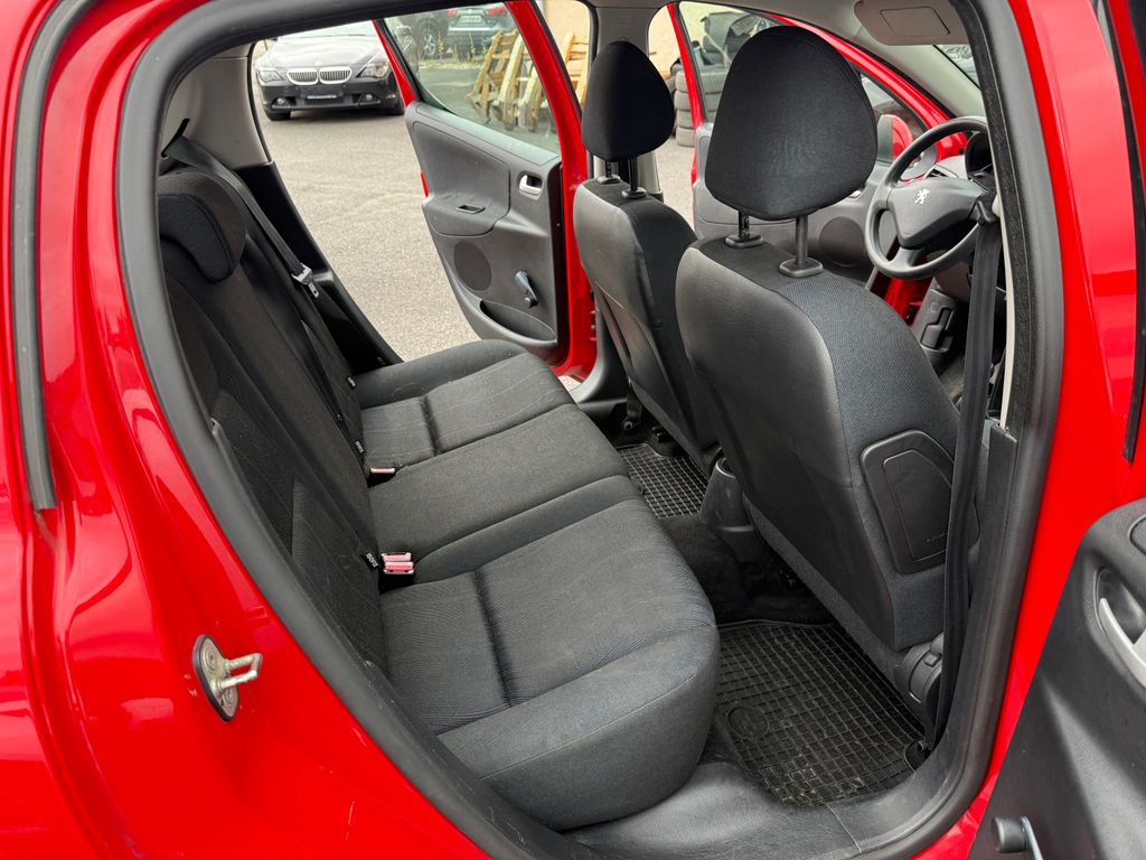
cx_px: 573
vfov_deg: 56.8
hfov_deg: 71.6
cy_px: 430
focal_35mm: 24
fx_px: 795
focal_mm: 6.76
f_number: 1.78
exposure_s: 1/243
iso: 125
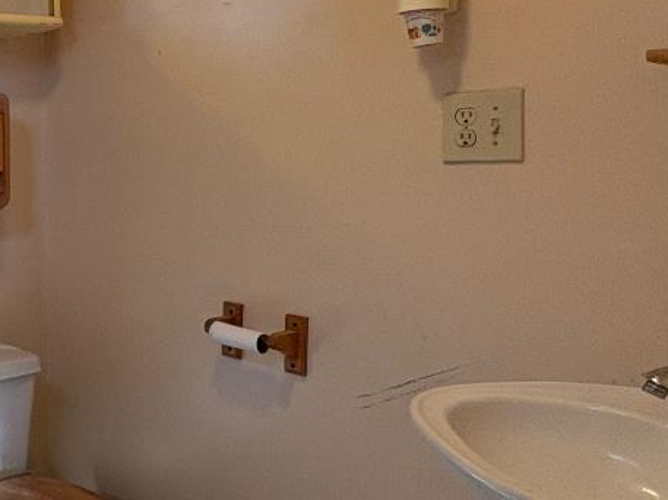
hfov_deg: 33.1
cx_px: -151
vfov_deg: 31.4
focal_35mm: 46
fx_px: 887
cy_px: 201
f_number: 2.2
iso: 250
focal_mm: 2.22
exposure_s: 1/120
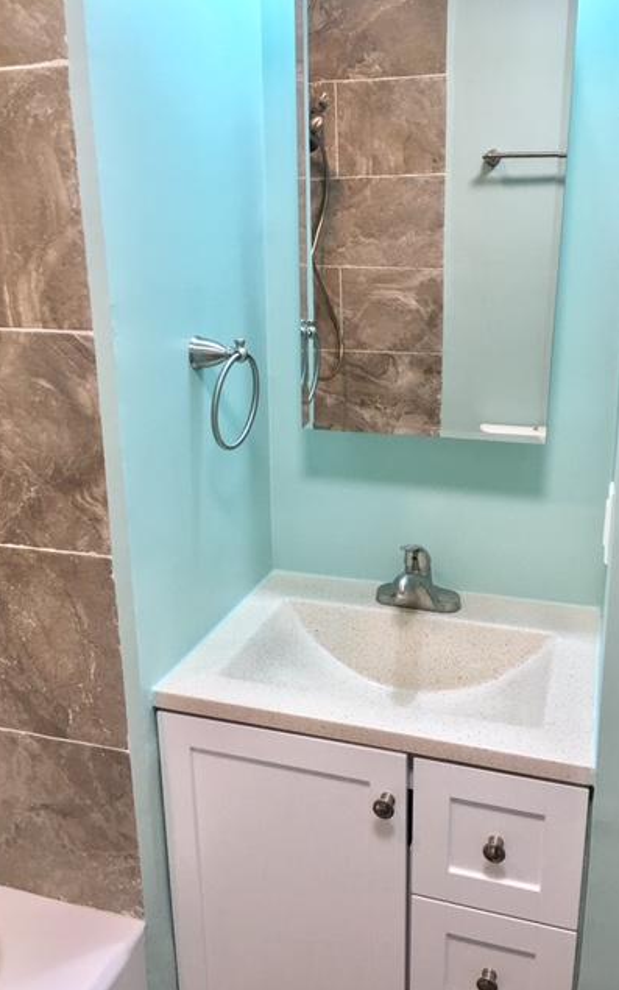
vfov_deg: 61.2
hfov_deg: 40.6
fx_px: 837
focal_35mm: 31
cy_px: 494
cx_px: 331
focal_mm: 4.15
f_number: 2.2
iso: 32
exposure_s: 1/15
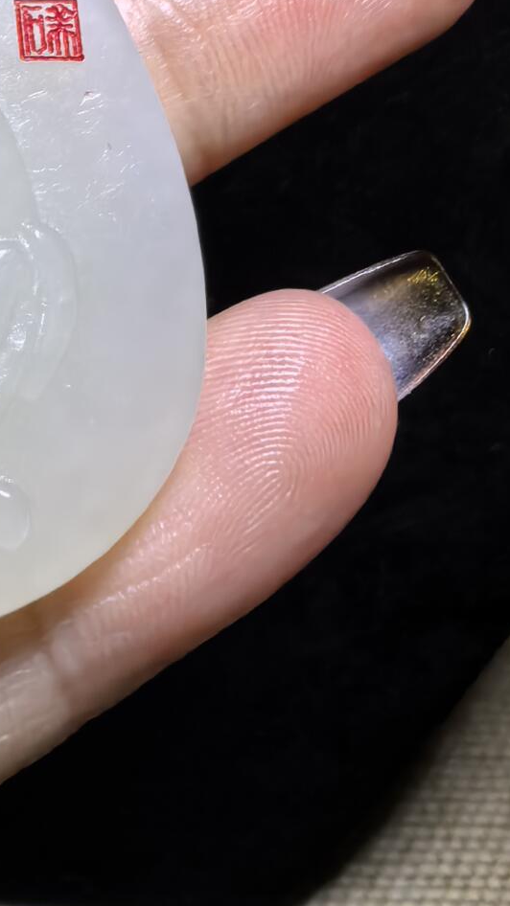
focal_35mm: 56
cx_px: -104
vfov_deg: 36.8
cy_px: 289
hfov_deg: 20.1
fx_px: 1347
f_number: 2.2
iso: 160
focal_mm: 1.95
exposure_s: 1/487
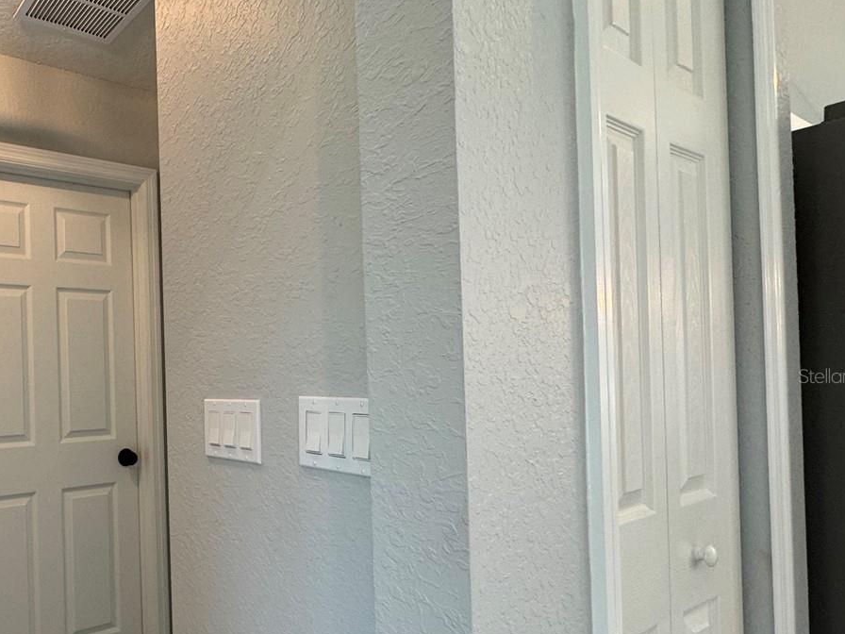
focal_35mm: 25
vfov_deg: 54.5
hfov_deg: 61.7
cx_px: 133
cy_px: 375
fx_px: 610
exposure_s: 1/120
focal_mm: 2.22
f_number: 2.2
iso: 160
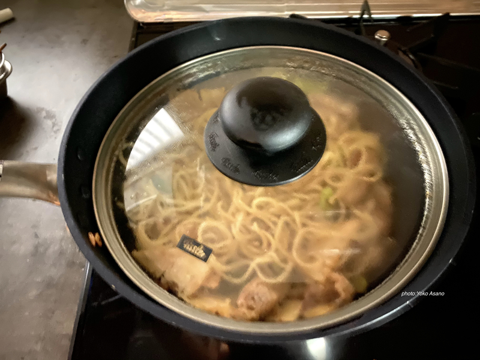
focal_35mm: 26
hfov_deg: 67.3
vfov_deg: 53.1
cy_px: 180
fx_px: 361
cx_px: 240
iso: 640
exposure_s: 1/2
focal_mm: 4.25
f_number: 1.8
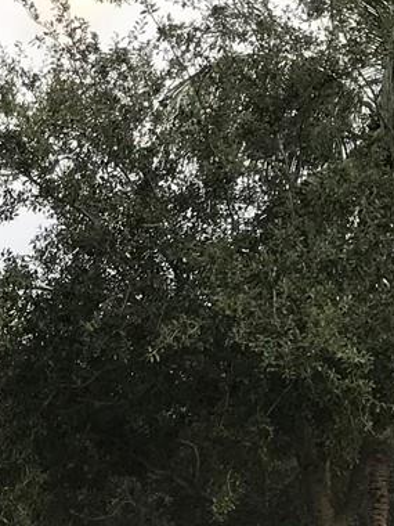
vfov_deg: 15.8
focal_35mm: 118
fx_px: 1791
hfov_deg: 12.2
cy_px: 703
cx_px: -97
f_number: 1.8
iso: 20
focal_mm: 3.99
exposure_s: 1/307
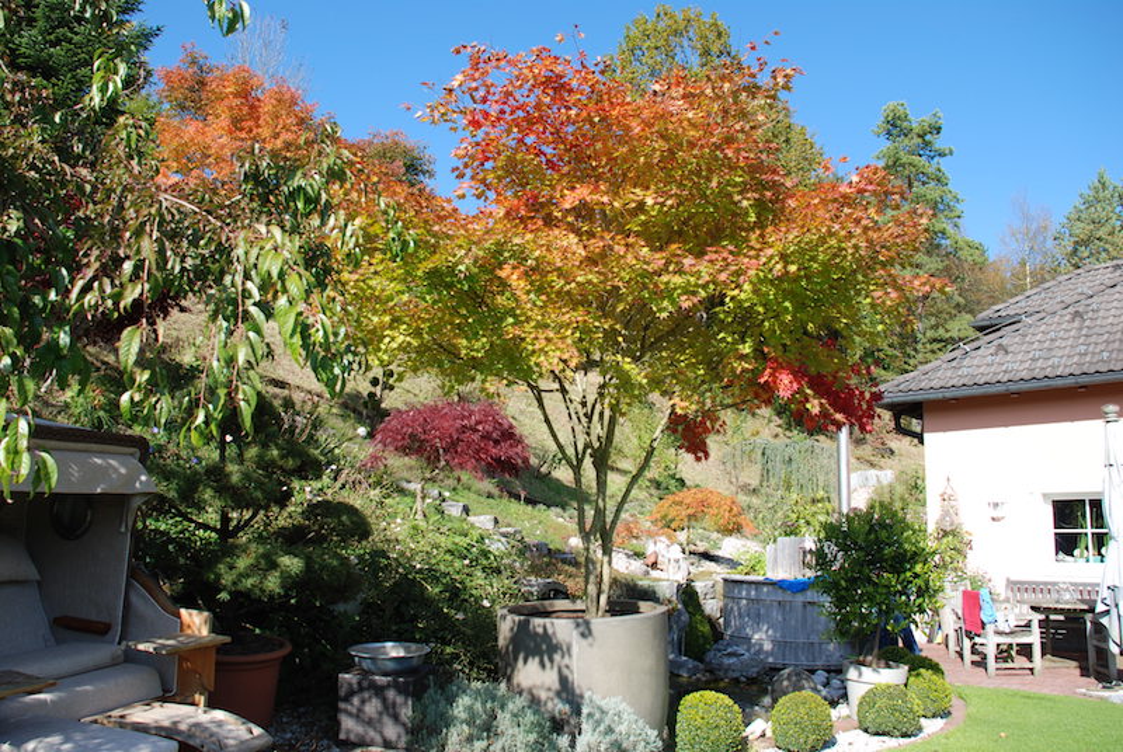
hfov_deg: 67.3
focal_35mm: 27
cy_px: 376
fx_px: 843
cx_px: 562
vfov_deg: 48.1
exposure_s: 1/160
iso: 100
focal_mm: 18
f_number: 6.3
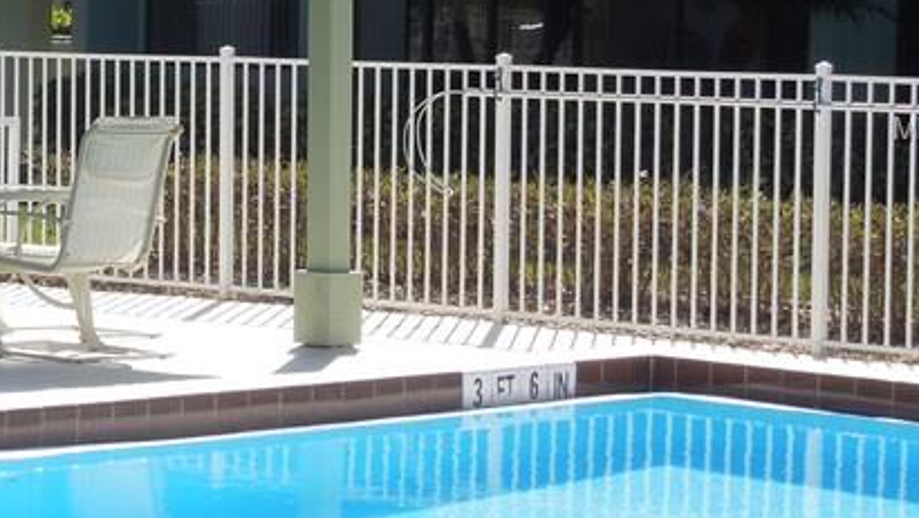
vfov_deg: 8.3
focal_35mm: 147
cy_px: 130
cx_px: -119
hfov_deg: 14.3
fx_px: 3584
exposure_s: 1/640
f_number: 4.2
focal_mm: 9.8
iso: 100
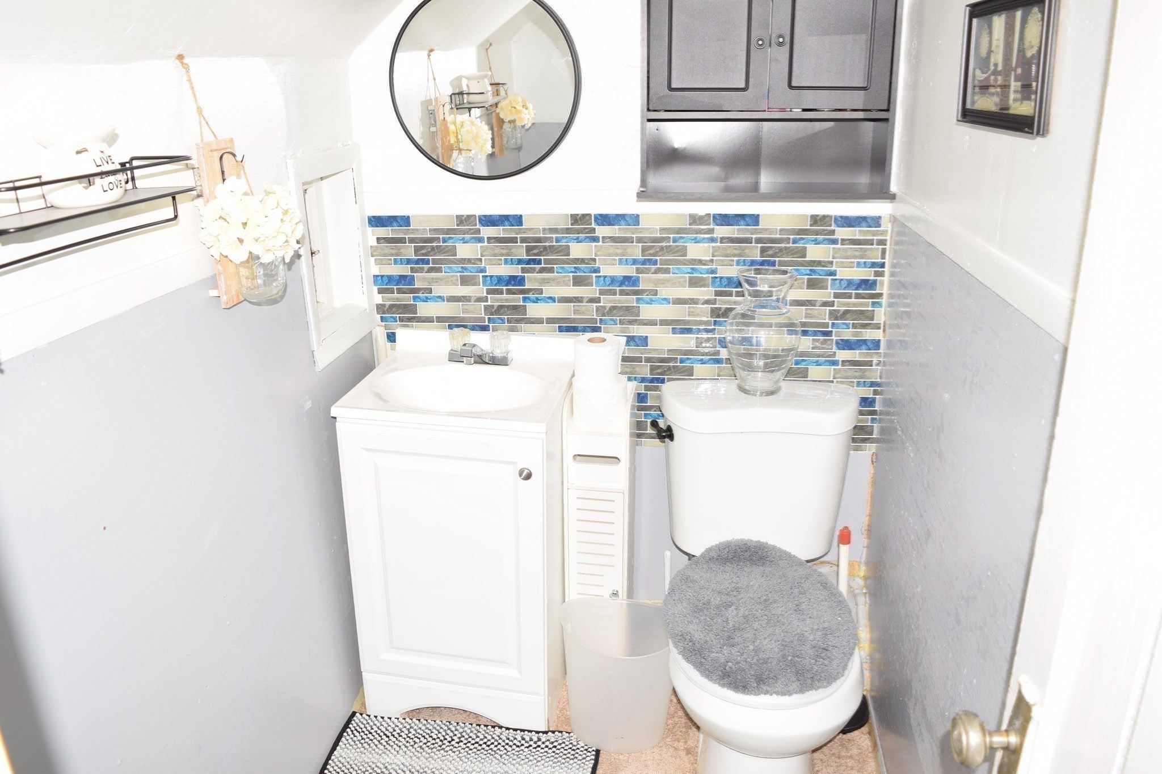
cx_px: 581
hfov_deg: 67.4
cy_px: 387
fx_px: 871
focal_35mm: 27
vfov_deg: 47.9
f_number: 6.3
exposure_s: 1/125
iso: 100
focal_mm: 18
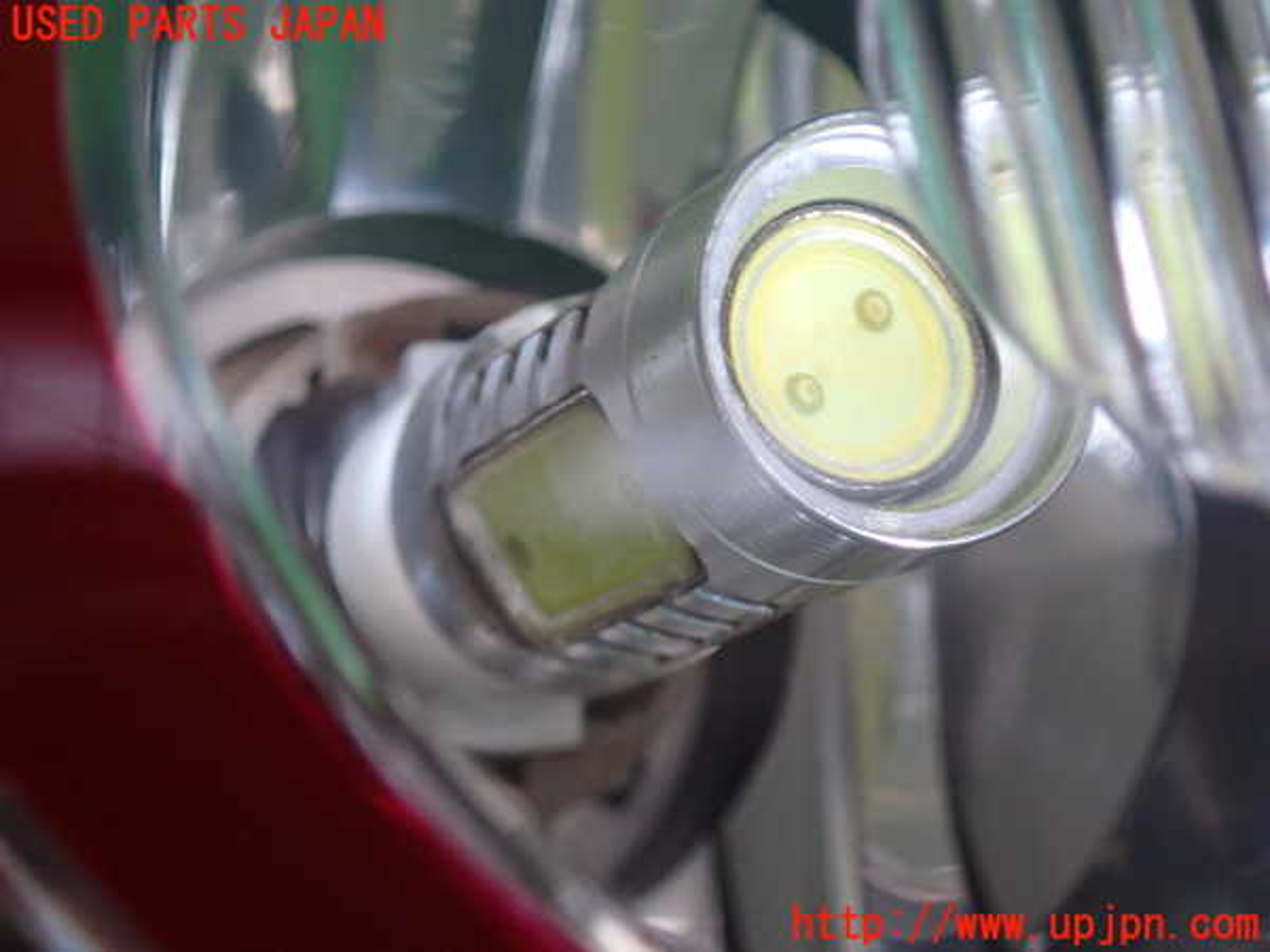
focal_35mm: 100
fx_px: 3669
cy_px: 476
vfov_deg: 14.8
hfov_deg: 19.6
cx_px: 635
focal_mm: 18
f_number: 4.9
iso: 800
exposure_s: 1/50
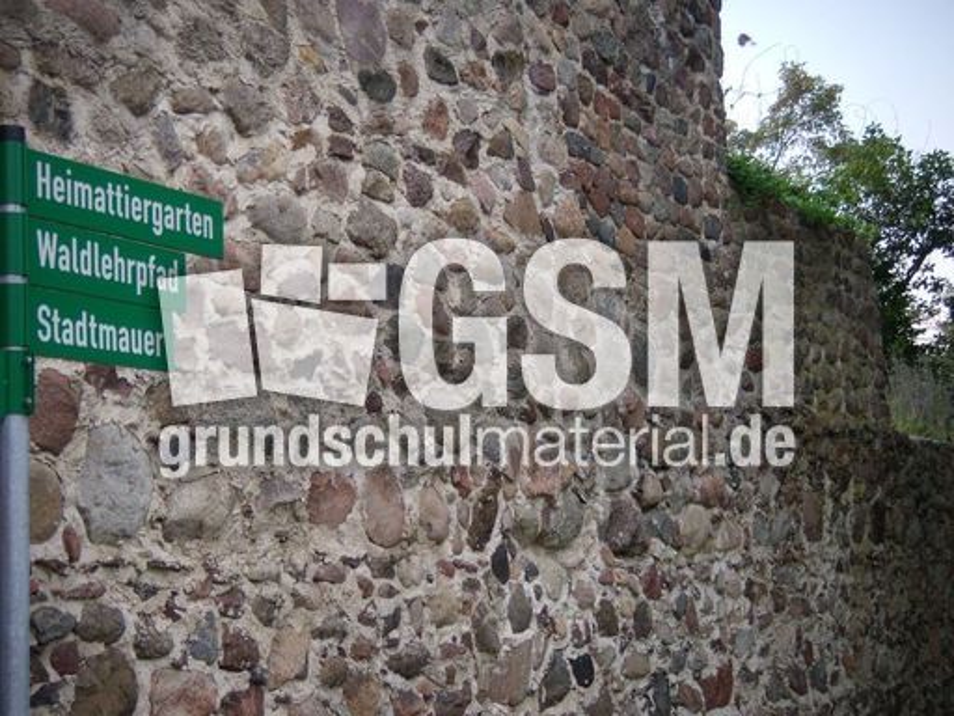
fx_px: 1654
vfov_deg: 24.4
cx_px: 477
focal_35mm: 60
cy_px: 358
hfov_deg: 32.2
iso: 64
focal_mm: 10
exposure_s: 1/81.3
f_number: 3.8
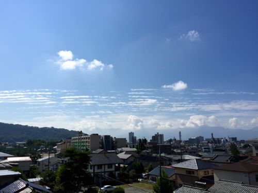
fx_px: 216
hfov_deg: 61.7
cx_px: 129
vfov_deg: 48.2
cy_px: 96
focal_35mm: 29
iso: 32
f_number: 2.2
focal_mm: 4.15
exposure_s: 1/4950
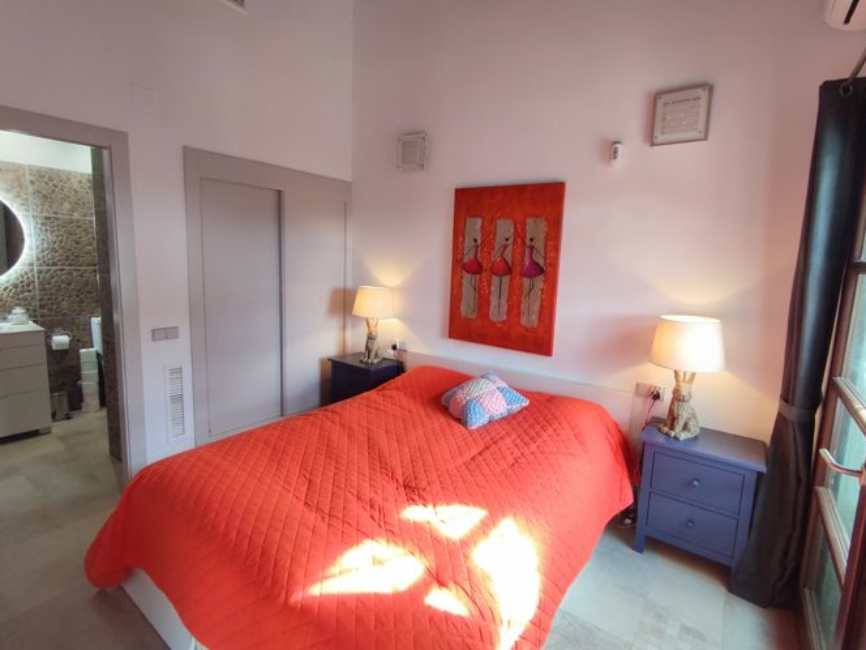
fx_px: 425
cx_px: 436
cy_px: 318
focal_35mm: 17
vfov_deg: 74.7
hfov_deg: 91.0
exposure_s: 1/50
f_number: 2.2
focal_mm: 1.65
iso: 115
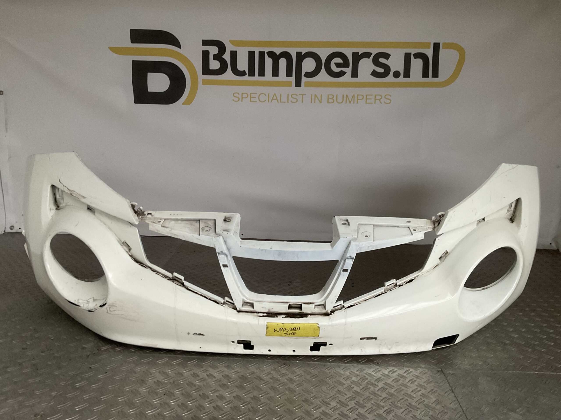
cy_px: 210
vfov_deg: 48.2
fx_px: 470
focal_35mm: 29
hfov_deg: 61.7
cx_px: 280
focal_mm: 3
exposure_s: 1/60
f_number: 1.8
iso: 250
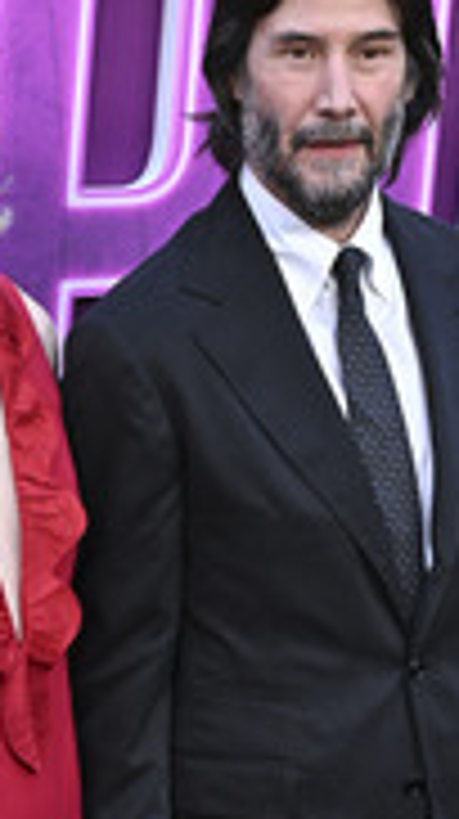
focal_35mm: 104
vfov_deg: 20.5
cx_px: 164
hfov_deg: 11.6
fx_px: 2257
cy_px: 518
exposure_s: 1/320
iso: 1600
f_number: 5.6
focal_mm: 40
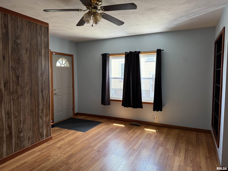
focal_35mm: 24
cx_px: 114
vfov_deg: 56.8
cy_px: 86
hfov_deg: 71.6
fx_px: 158
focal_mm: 6.76
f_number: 1.78
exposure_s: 1/187
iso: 200
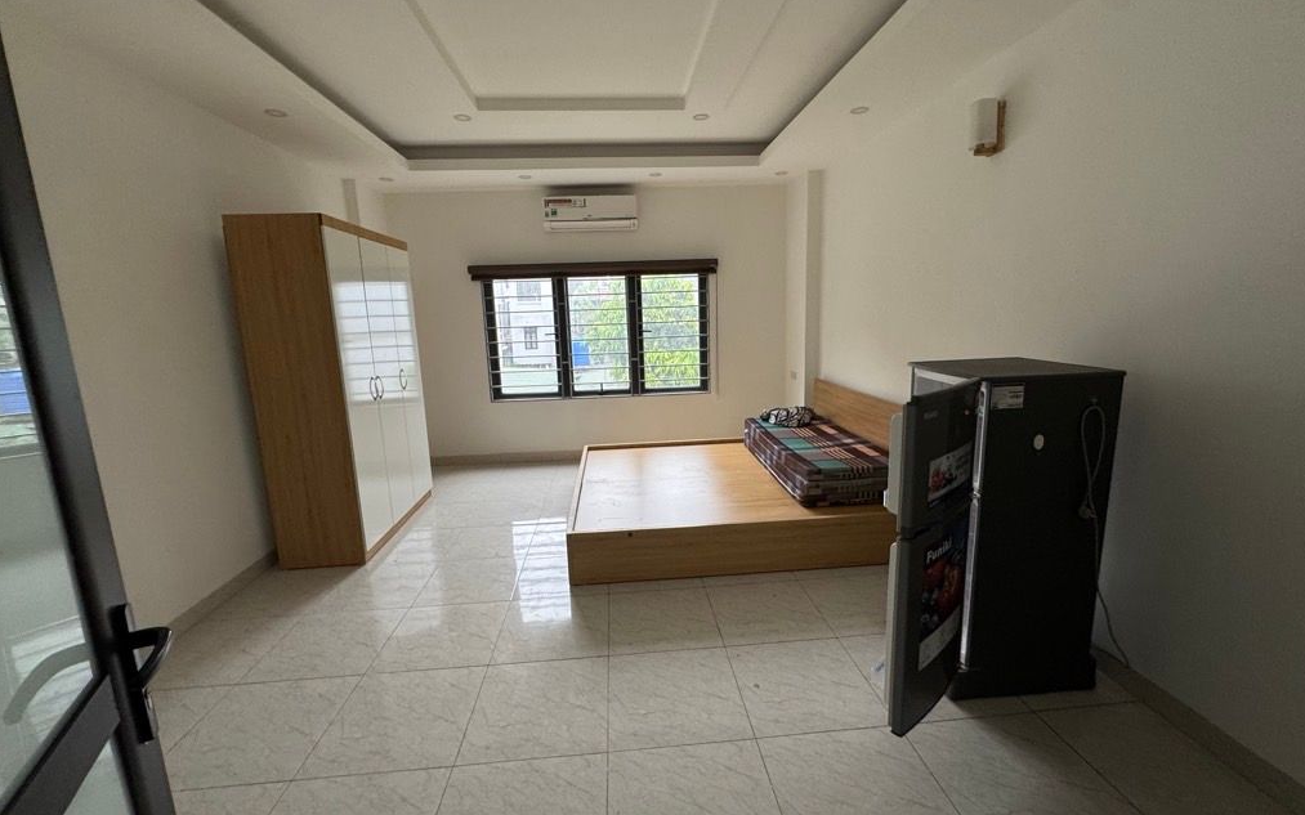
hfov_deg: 101.5
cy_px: 404
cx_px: 654
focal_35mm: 15
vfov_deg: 74.8
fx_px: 533
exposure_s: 1/100
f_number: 2.2
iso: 160
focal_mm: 2.22
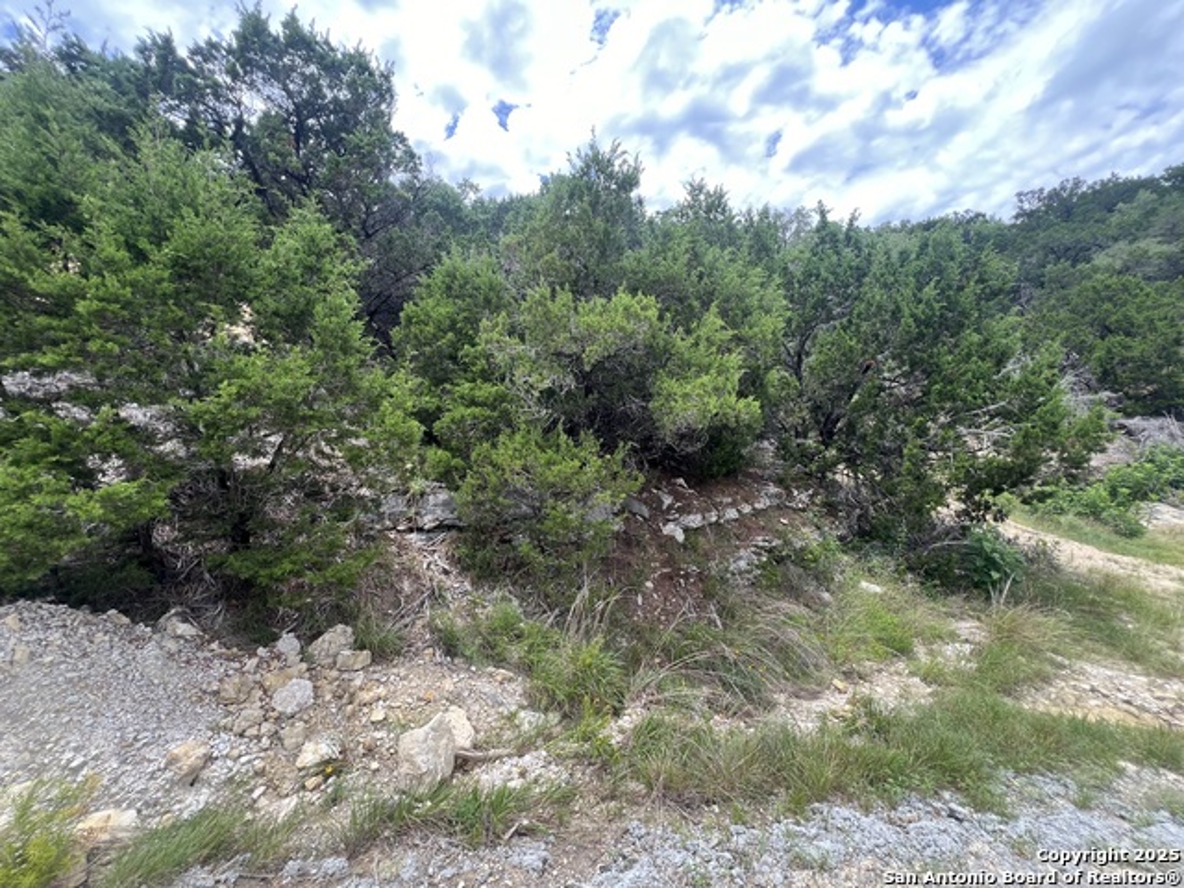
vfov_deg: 89.9
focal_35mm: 13
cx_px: 592
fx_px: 445
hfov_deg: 106.2
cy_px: 444
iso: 32
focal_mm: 1.57
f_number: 1.8
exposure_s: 1/318
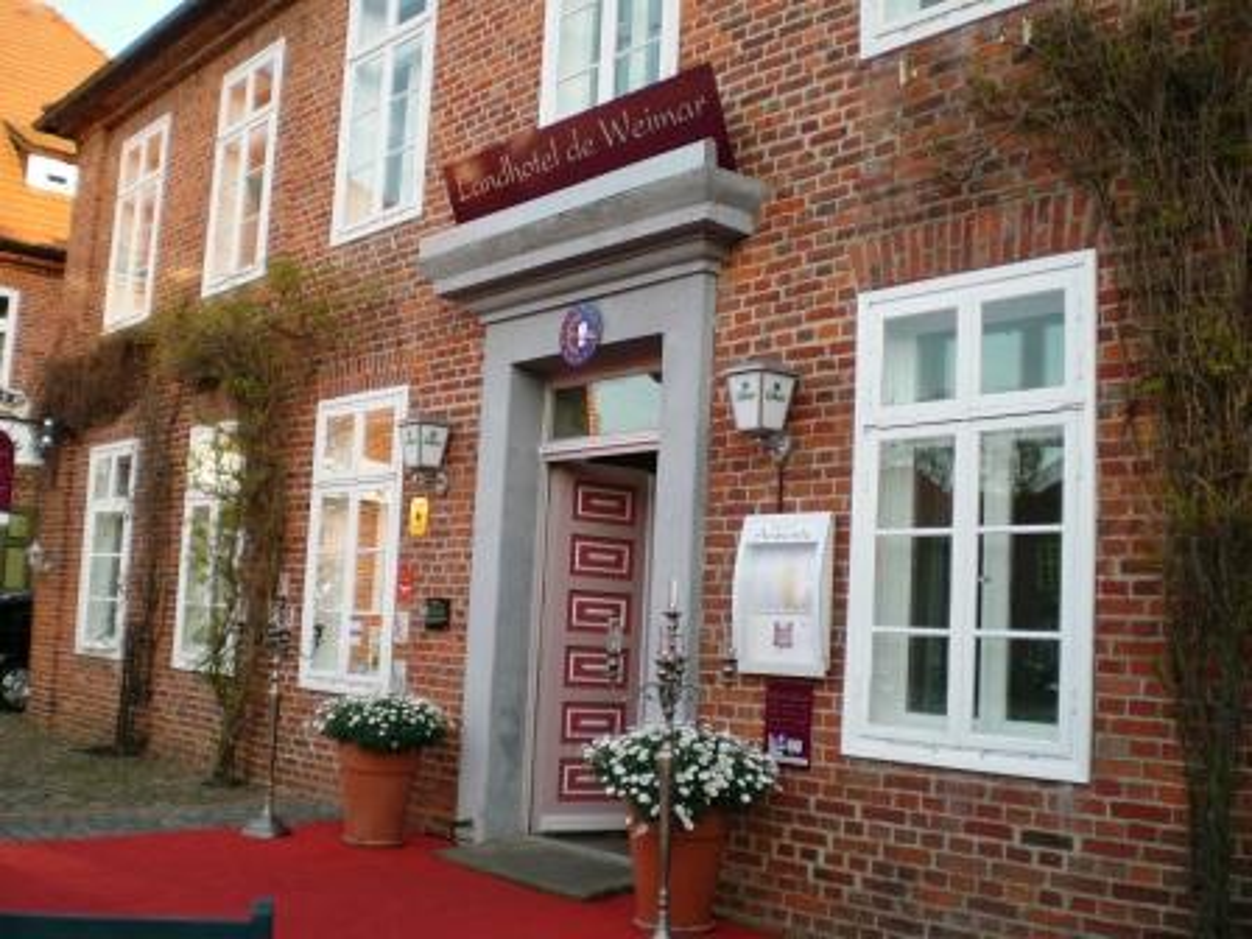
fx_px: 1374
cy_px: 470
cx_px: 626
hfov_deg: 49.0
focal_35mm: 38
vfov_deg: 37.7
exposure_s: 1/125
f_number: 3.1
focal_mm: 6.3
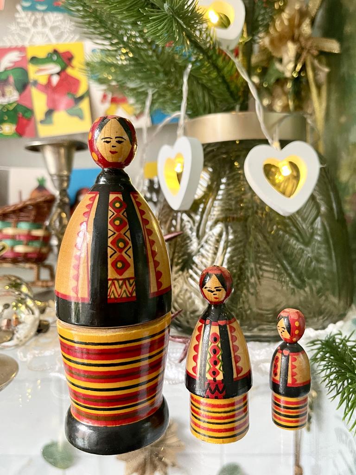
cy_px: 238
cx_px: 178
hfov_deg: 54.9
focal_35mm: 25
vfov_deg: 69.4
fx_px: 343
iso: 500
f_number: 1.6
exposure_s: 1/60
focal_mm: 5.1
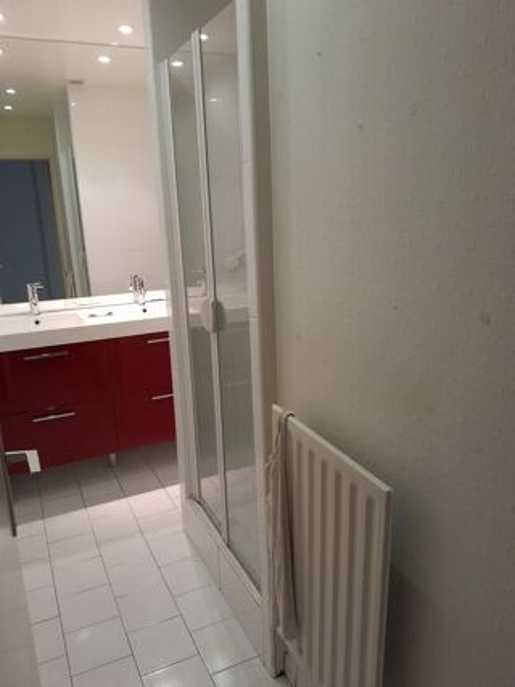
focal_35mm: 26
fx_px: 516
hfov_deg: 53.0
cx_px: 258
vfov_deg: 67.3
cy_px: 344
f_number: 1.8
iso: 400
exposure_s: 1/50
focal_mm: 3.98
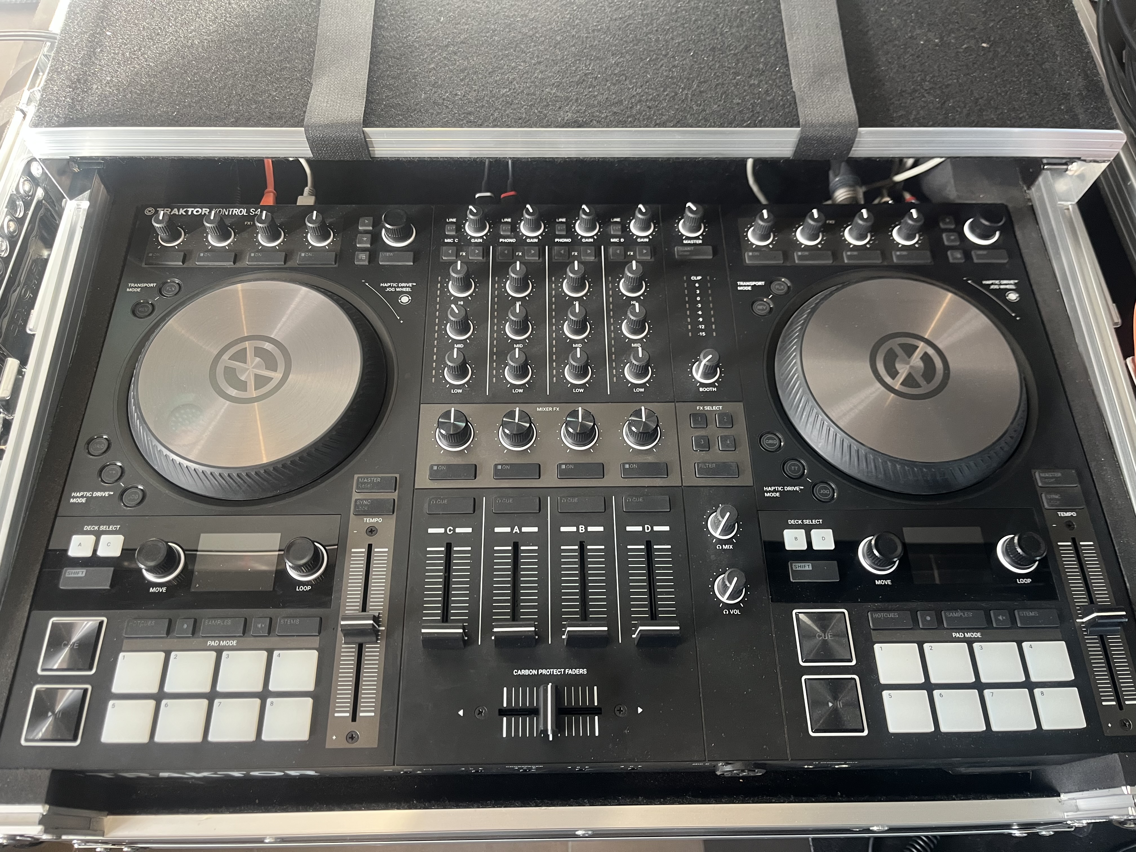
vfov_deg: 53.1
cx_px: 568
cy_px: 426
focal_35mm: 26
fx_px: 853
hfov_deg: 67.3
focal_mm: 5.1
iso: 125
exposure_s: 1/50
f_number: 1.6
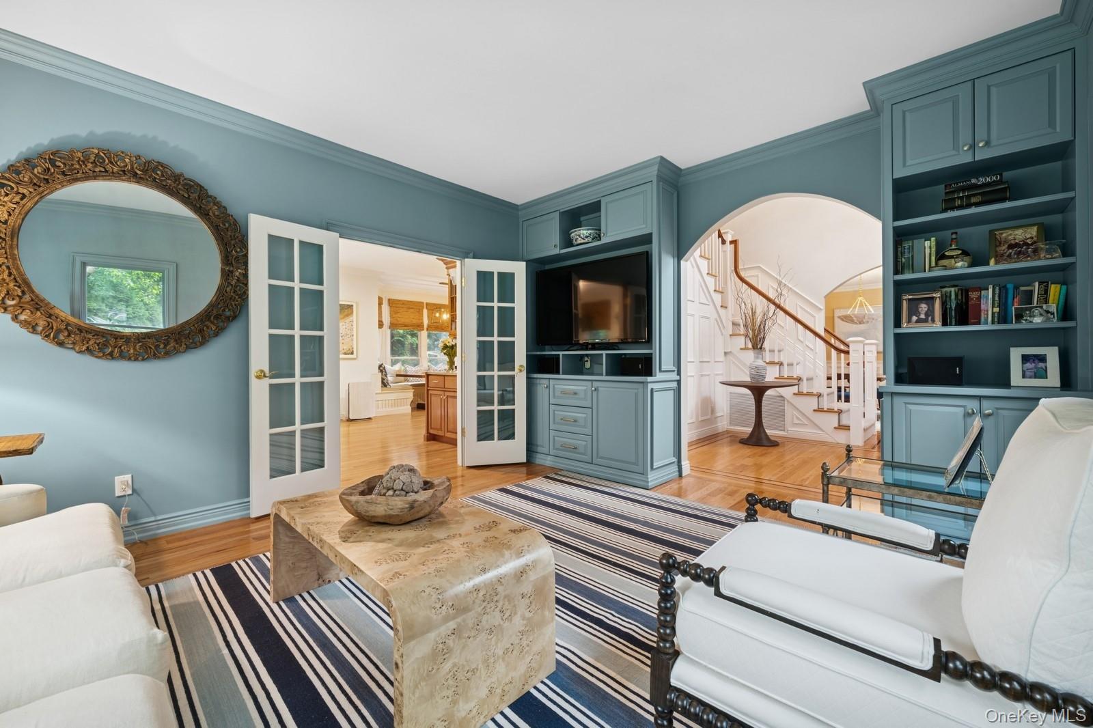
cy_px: 364
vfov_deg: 81.2
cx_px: 546
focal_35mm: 14
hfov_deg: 104.3
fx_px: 425
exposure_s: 2.5
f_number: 11
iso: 100
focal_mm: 14
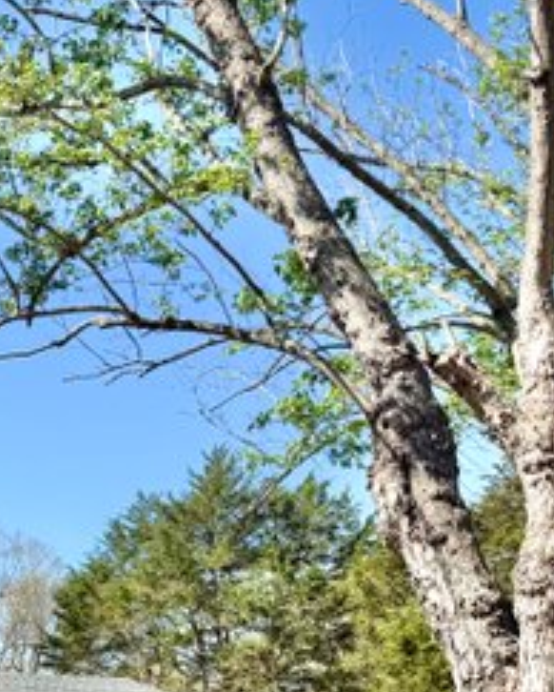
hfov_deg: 21.2
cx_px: -276
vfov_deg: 29.4
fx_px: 1249
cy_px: 651
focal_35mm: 61
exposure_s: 1/3021
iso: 80
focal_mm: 6.76
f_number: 1.78
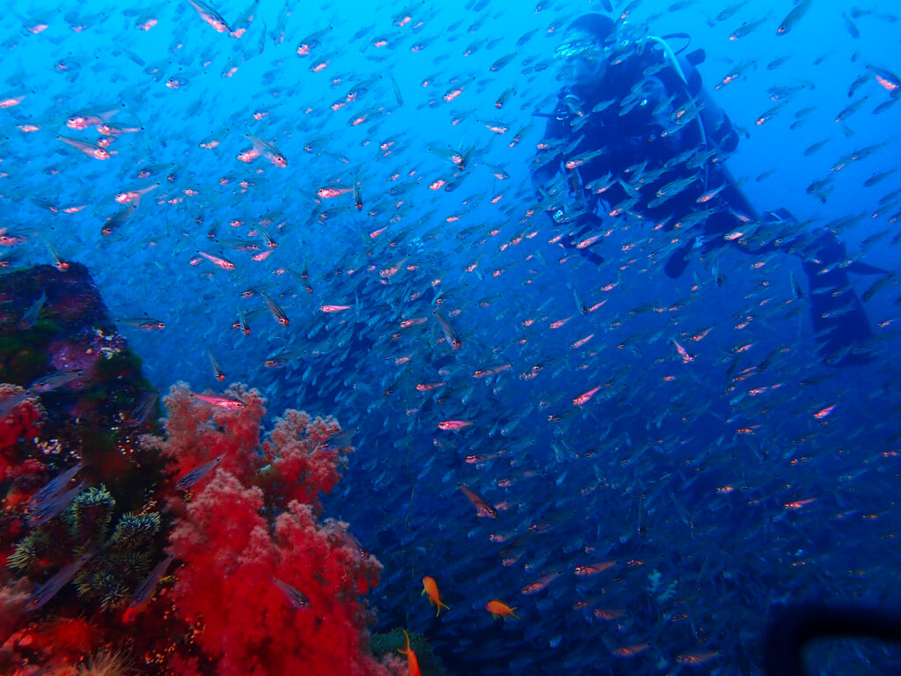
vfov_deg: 54.9
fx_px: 651
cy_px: 338
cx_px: 450
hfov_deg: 69.4
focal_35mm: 25
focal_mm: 4.5
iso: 160
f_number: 2.8
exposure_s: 1/125
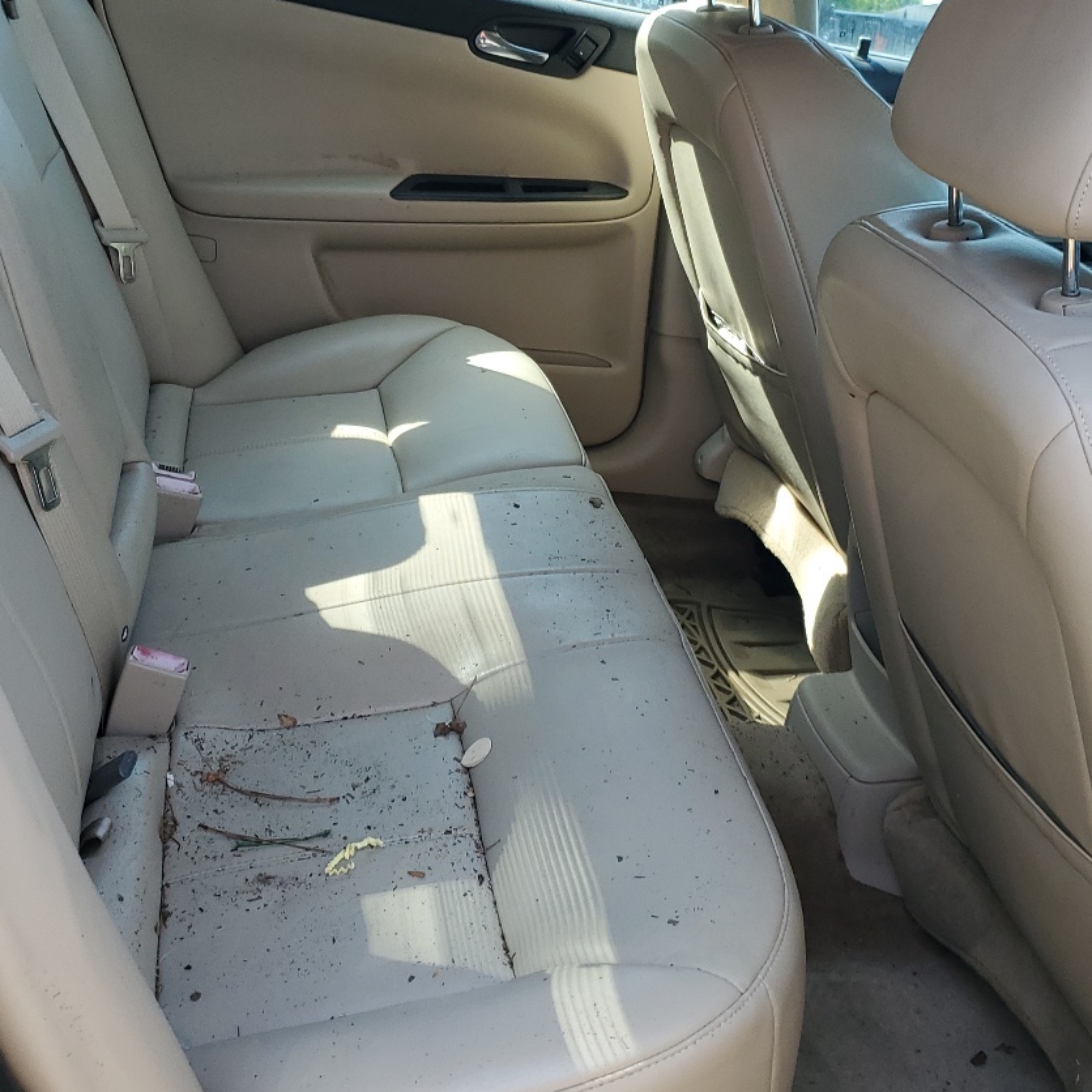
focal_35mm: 44
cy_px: 436
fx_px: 1570
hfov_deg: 38.3
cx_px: 571
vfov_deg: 38.2
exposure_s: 1/263
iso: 50
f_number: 1.5
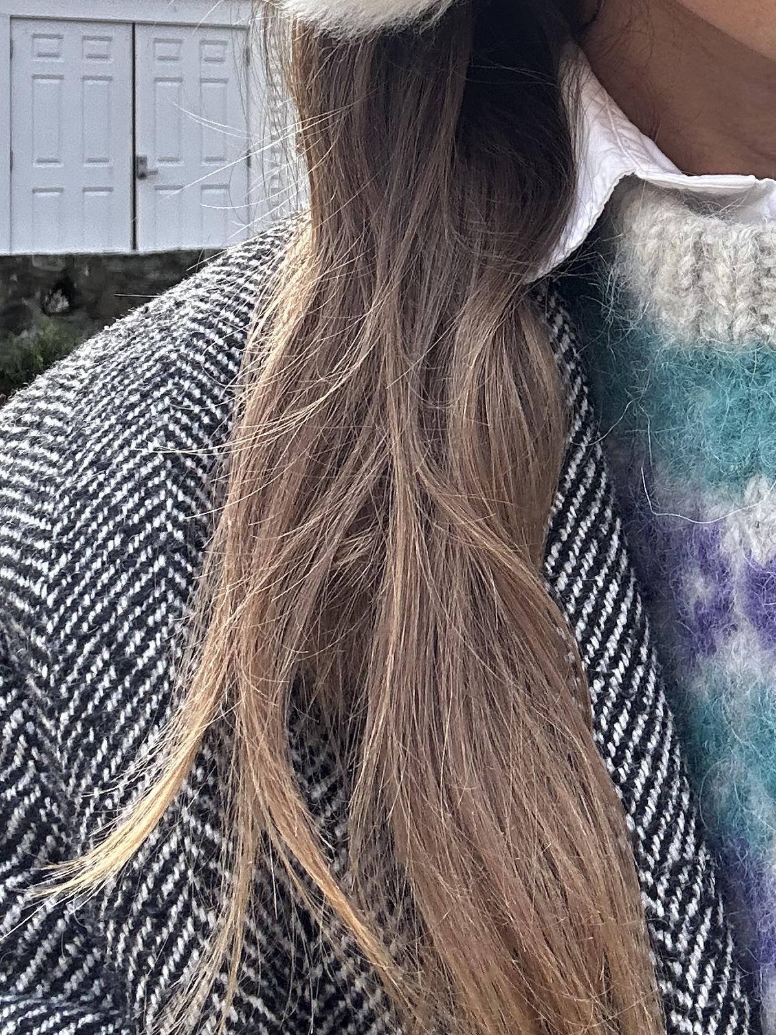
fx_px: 1734
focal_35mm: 58
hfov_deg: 24.1
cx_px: 771
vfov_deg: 31.0
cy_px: 17
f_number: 1.9
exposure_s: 1/238
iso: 25
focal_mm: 2.69
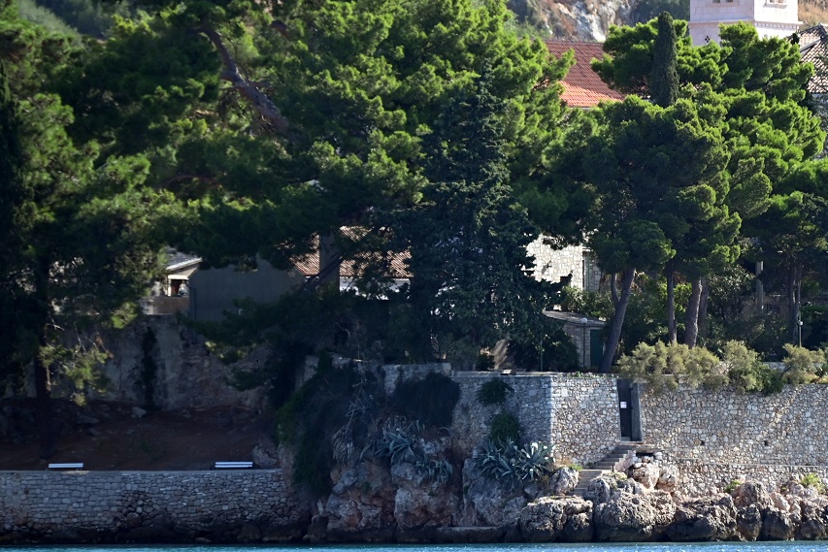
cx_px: 598
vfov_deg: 3.0
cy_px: 240
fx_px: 10512
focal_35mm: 457
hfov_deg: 4.5
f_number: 5.6
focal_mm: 300
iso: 400
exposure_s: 1/800
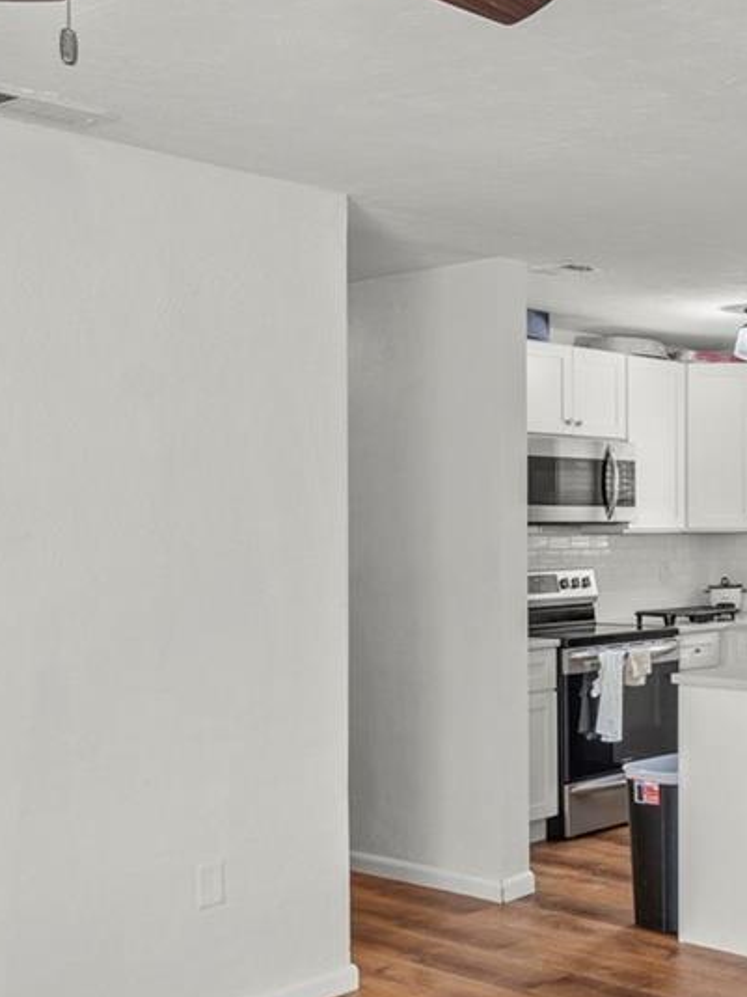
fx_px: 1324
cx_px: 840
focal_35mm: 46
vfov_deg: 41.2
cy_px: 516
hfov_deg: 28.4
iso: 250
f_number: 6.3
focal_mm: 16
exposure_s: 1/3
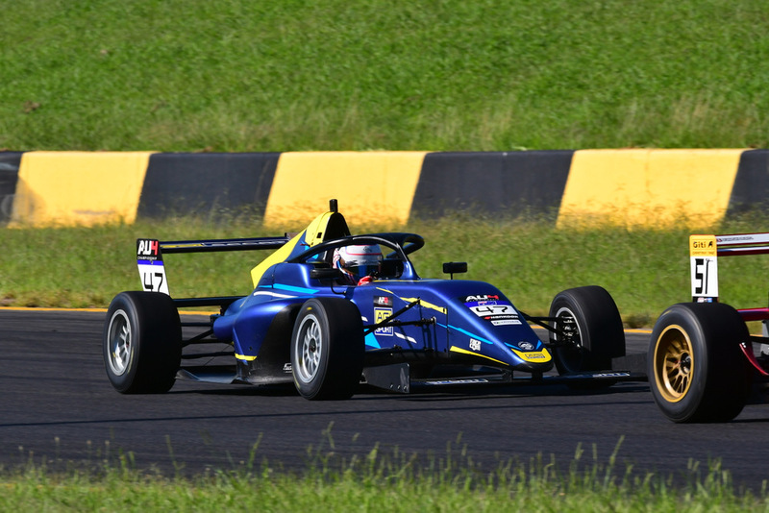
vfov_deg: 2.7
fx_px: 10898
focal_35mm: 510
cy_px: 256
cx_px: 384
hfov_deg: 4.0
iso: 500
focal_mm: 340
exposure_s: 1/640
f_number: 13
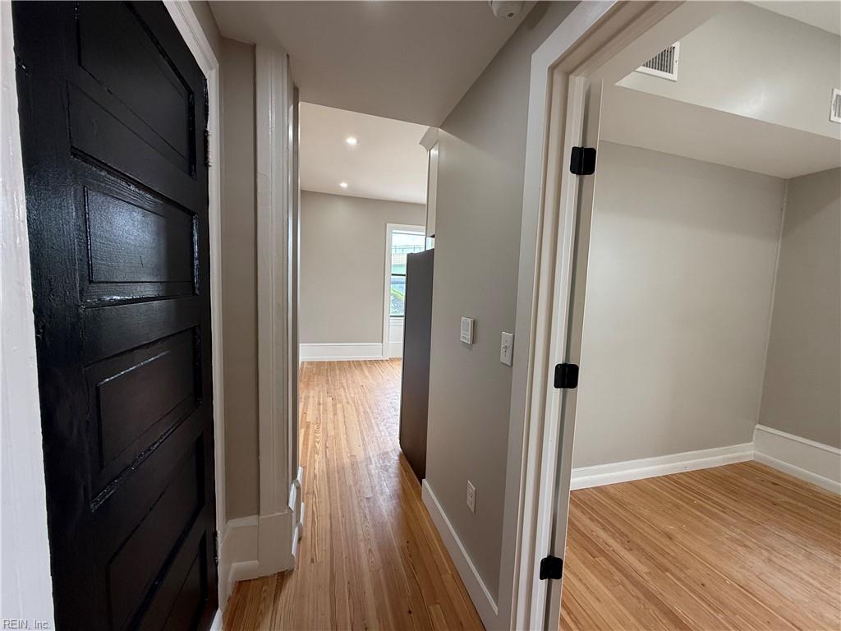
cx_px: 420
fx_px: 340
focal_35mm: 14
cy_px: 316
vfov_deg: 85.7
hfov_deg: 102.1
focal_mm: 2.22
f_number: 2.2
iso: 100
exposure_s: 1/99
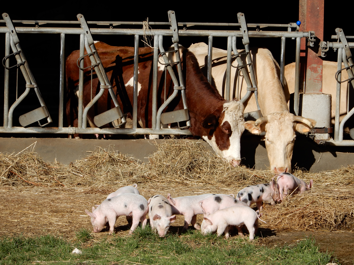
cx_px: 177
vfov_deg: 5.4
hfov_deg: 7.2
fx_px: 2812
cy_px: 132
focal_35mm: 275
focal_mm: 49.1
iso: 80
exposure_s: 1/400
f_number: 6.3
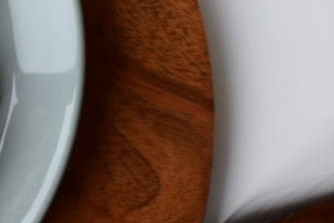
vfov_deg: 5.4
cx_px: -320
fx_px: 2370
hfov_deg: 7.7
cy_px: 39
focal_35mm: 255
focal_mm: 35
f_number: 5.6
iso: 400
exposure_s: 1/125
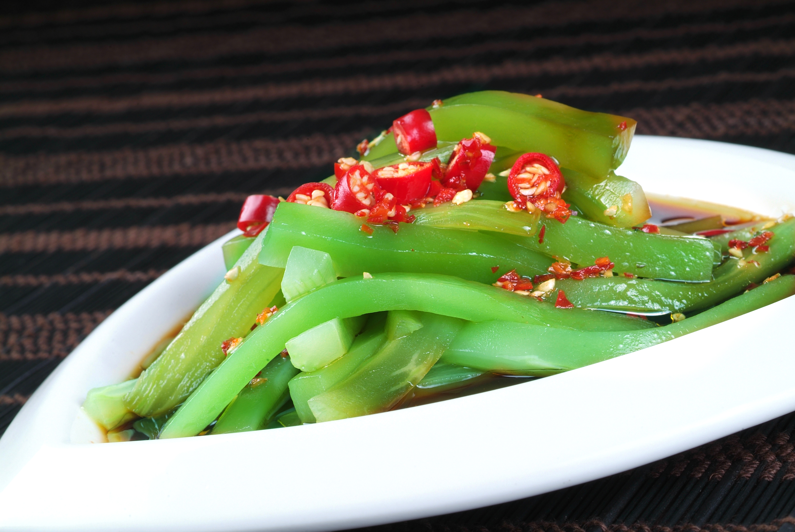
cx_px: 398
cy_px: 266
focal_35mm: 90
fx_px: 1990
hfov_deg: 22.6
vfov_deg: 15.2
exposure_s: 1/180
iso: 100
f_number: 16
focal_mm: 60
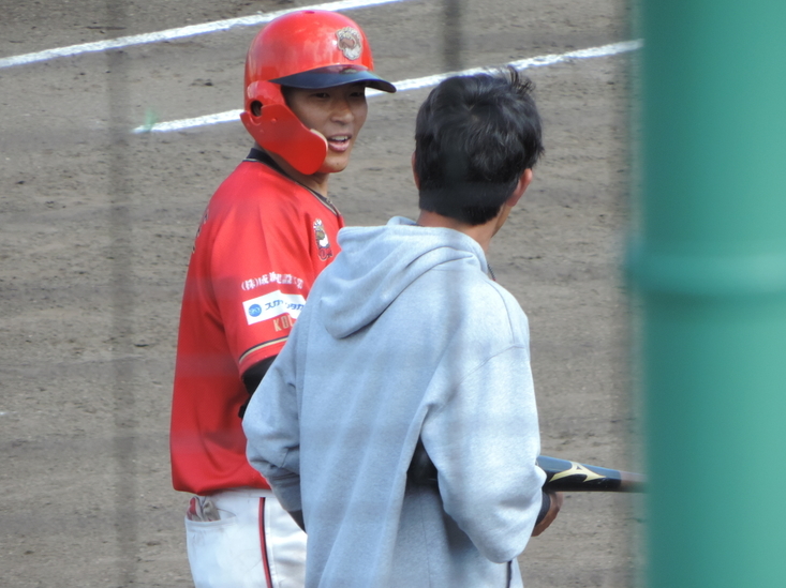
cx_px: 399
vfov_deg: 1.8
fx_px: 18587
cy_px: 317
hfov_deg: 2.4
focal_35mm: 819
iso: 280
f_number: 5.1
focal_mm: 133.7
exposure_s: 1/400
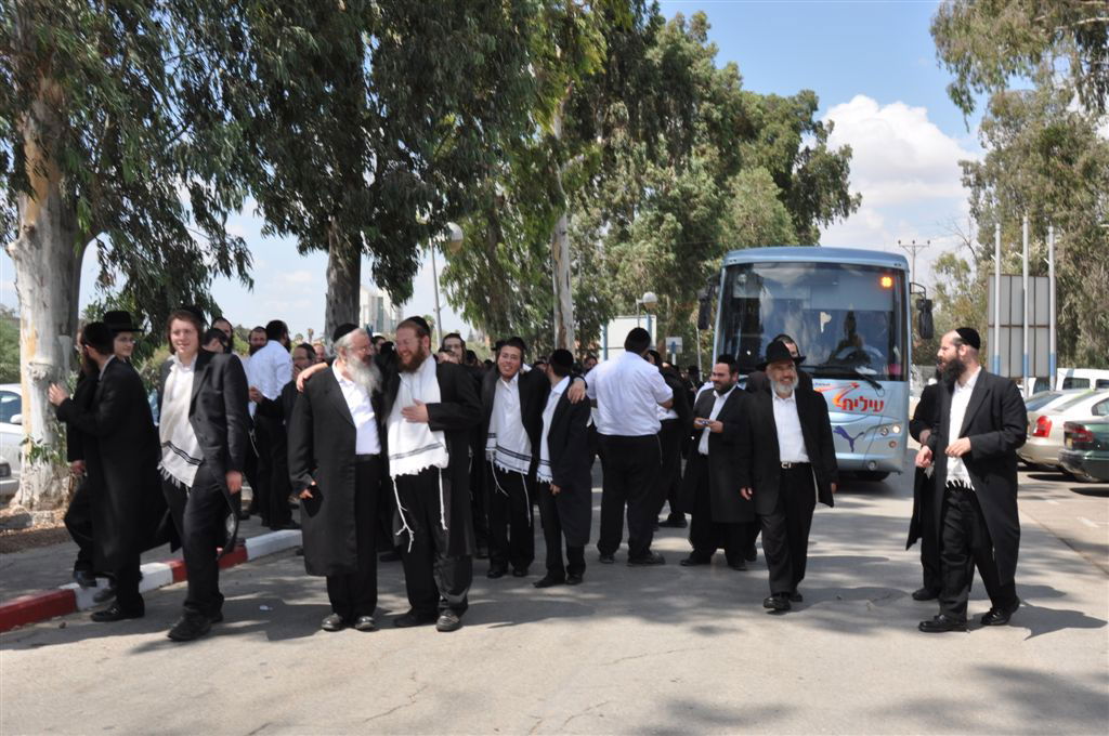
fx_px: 1108
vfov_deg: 36.8
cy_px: 368
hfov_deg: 53.2
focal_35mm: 36
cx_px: 554
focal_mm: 24
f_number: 13
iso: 200
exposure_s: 1/200
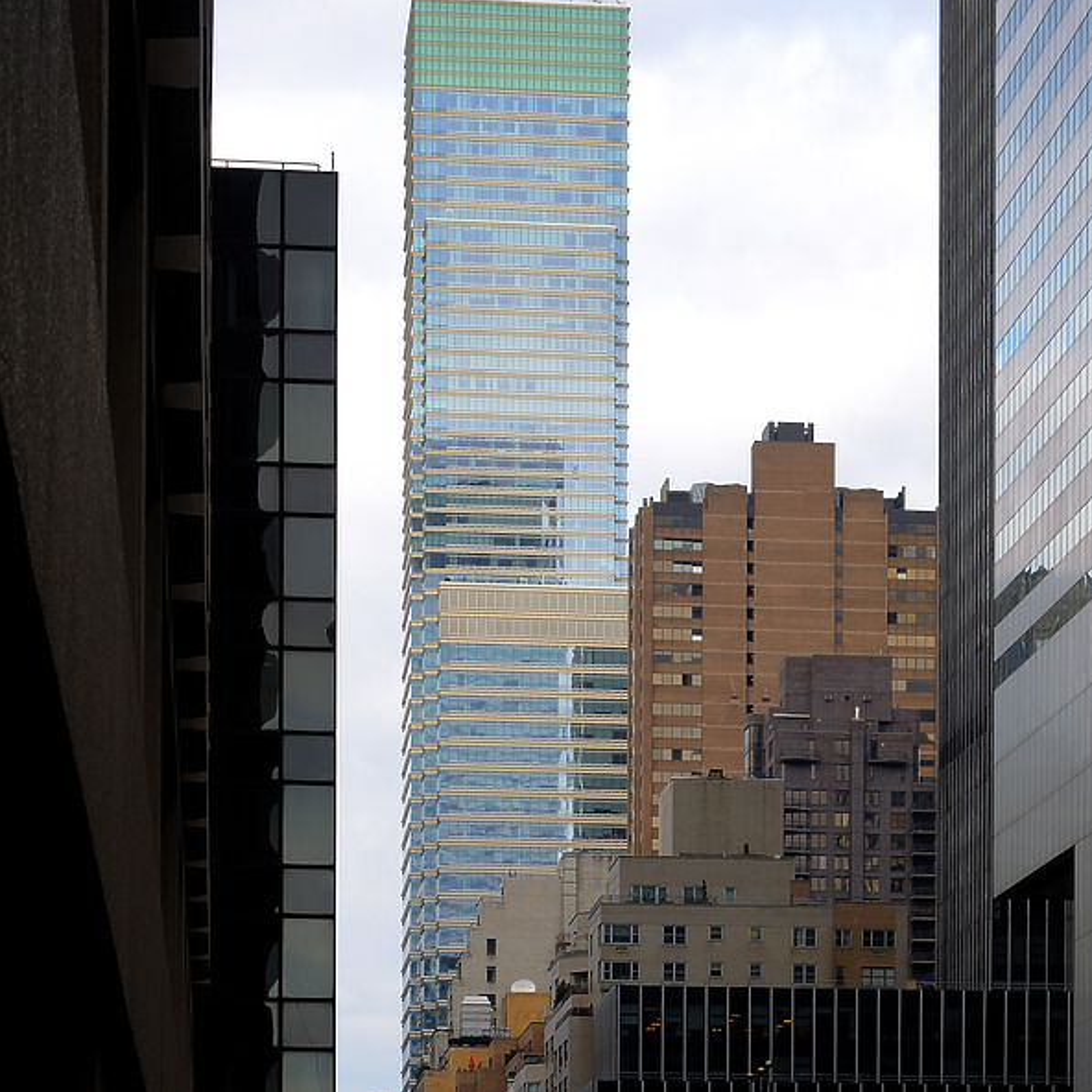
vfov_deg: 18.7
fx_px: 3319
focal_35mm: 93
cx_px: 550
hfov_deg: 18.7
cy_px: 677
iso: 200
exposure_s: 1/80
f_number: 8
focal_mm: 48
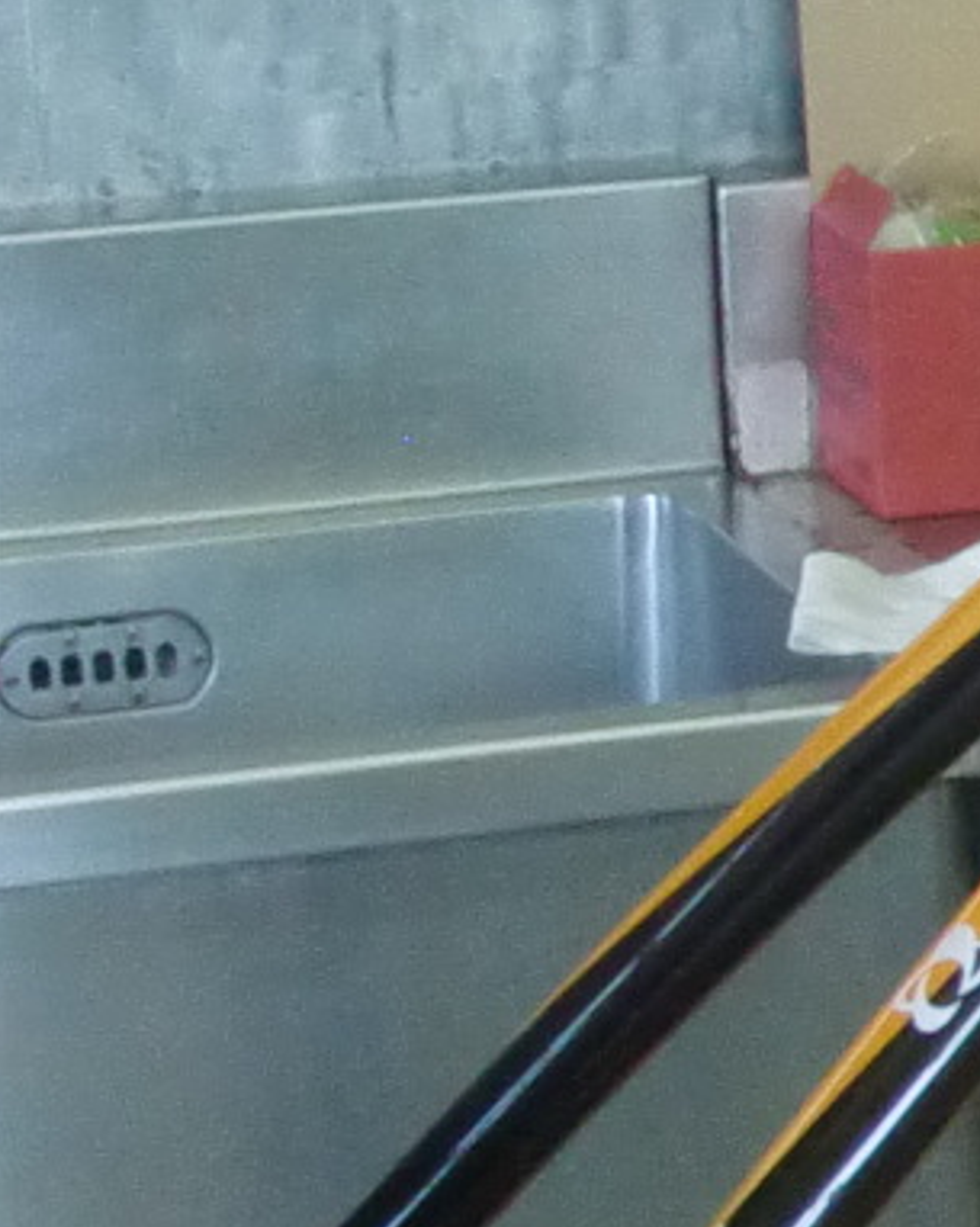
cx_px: 3004
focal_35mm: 199
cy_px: 511
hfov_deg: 6.9
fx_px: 7223
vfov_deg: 9.7
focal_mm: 6.66
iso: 320
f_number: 3.9
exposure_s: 1/60
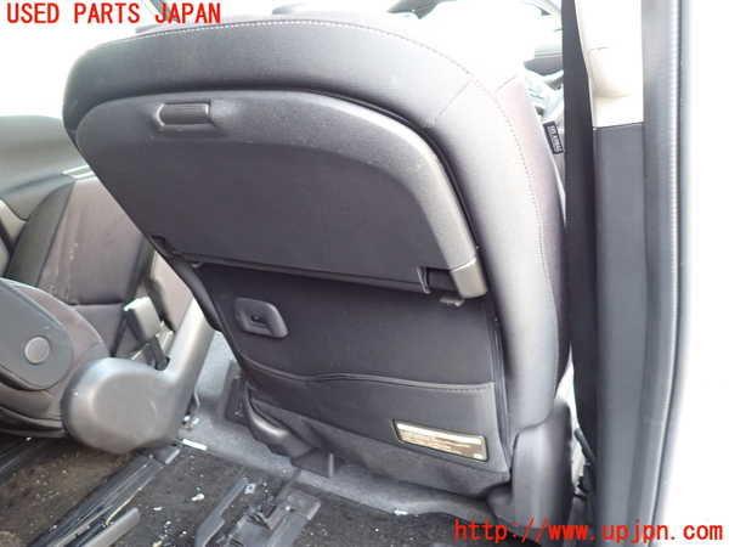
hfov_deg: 69.4
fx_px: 526
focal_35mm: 25
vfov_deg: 54.9
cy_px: 274
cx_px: 364
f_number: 2
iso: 250
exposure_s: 1/30
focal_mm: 4.5
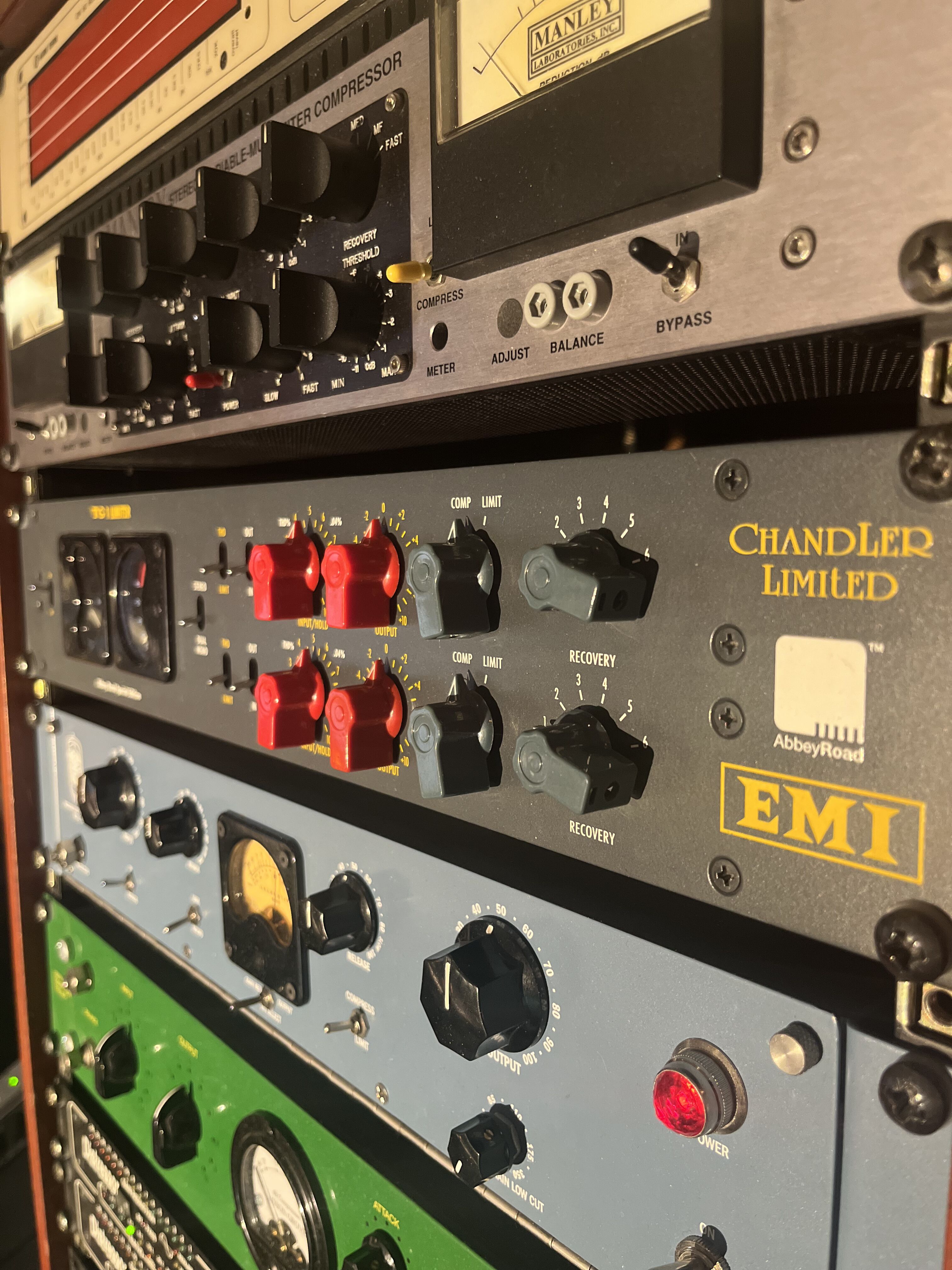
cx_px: 476
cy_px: 635
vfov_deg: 67.3
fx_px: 953
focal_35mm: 26
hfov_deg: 53.1
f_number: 1.6
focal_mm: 5.1
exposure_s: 1/33
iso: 400
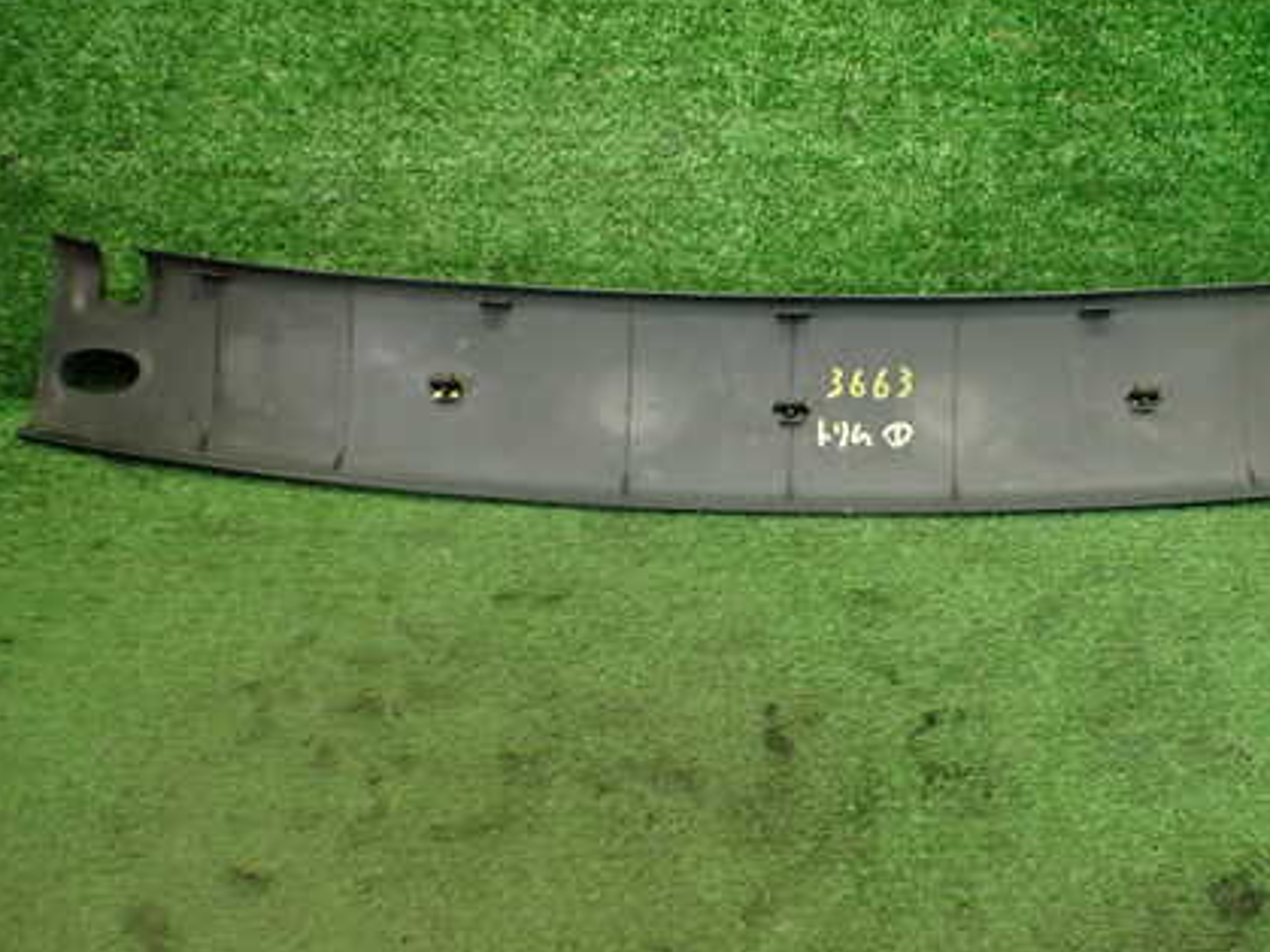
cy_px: 400
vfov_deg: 33.5
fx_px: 1577
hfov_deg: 43.6
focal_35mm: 43
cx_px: 782
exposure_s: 1/125
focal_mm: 5.4
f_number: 2.3
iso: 640
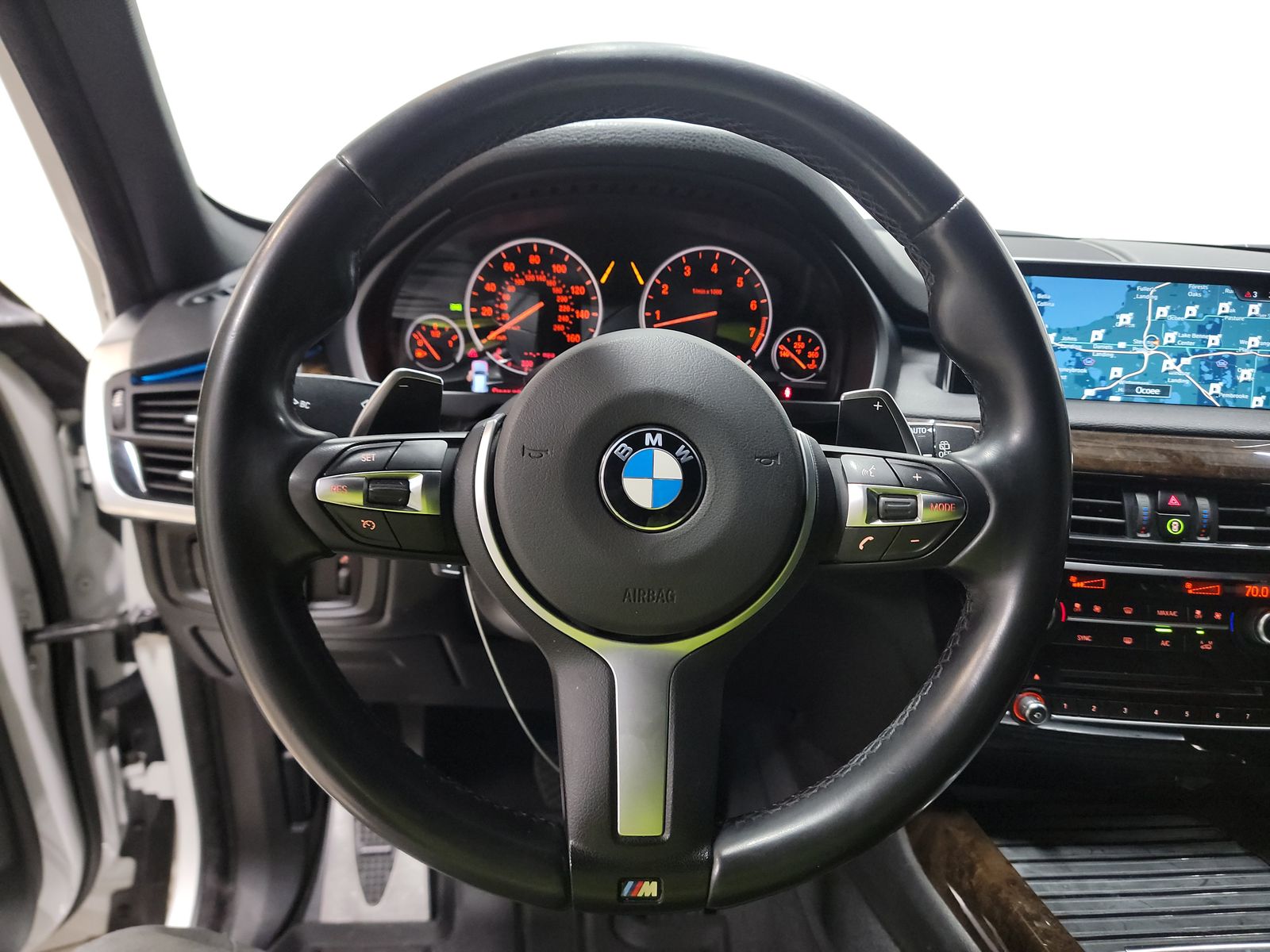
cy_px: 476
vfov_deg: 56.8
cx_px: 635
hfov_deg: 71.6
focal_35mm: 24
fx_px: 881
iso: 832
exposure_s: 1/19
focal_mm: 6.7
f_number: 1.8
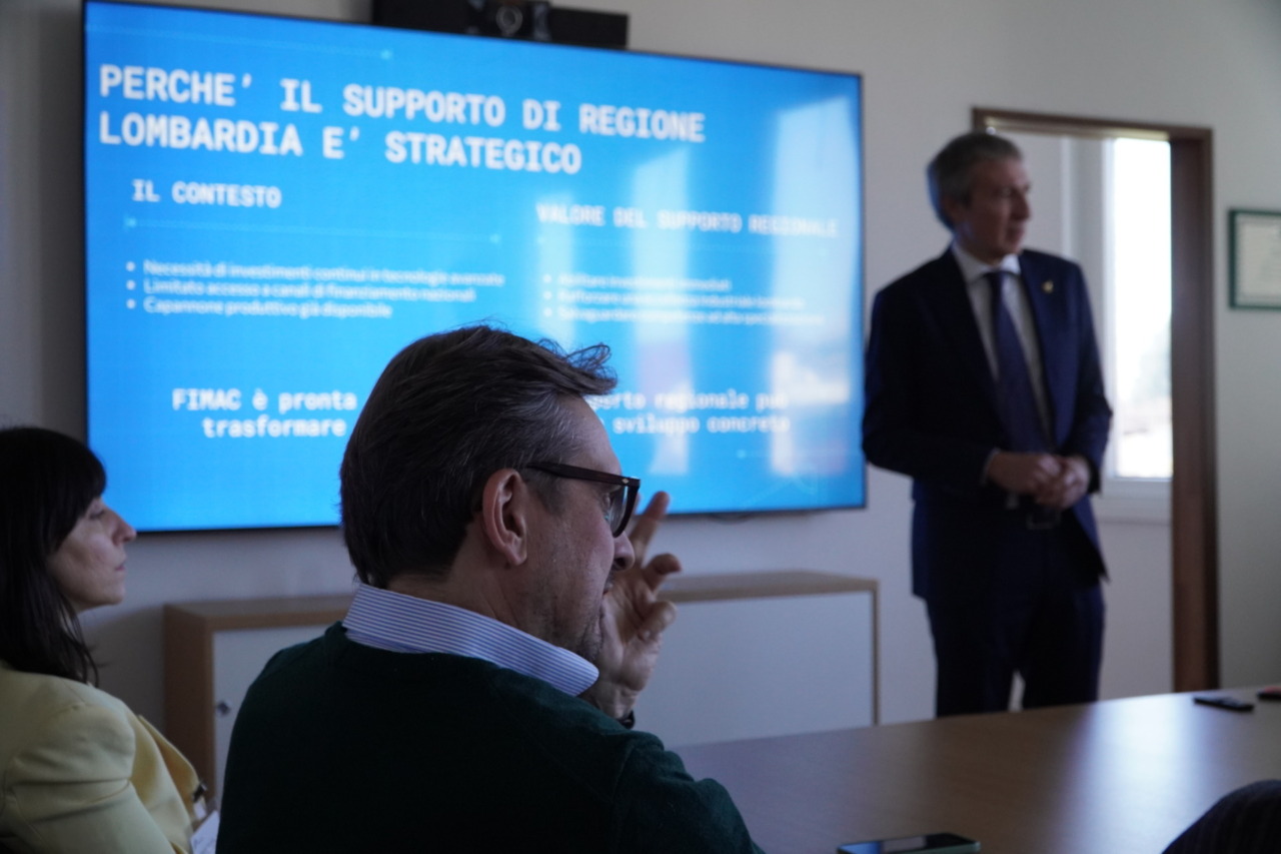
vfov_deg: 29.9
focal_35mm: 45
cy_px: 427
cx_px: 640
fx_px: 1601
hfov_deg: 43.6
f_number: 4.5
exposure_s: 1/100
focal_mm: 30
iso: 1250
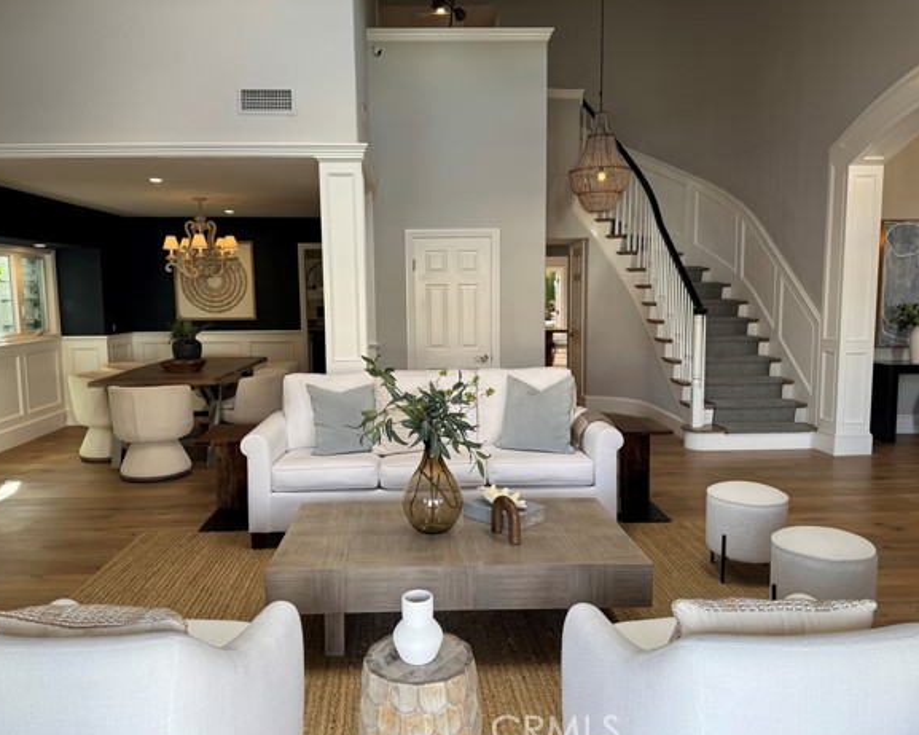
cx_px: 438
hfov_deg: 66.0
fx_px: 707
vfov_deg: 54.9
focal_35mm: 26
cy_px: 370
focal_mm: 6.76
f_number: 1.78
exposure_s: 1/159
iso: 64
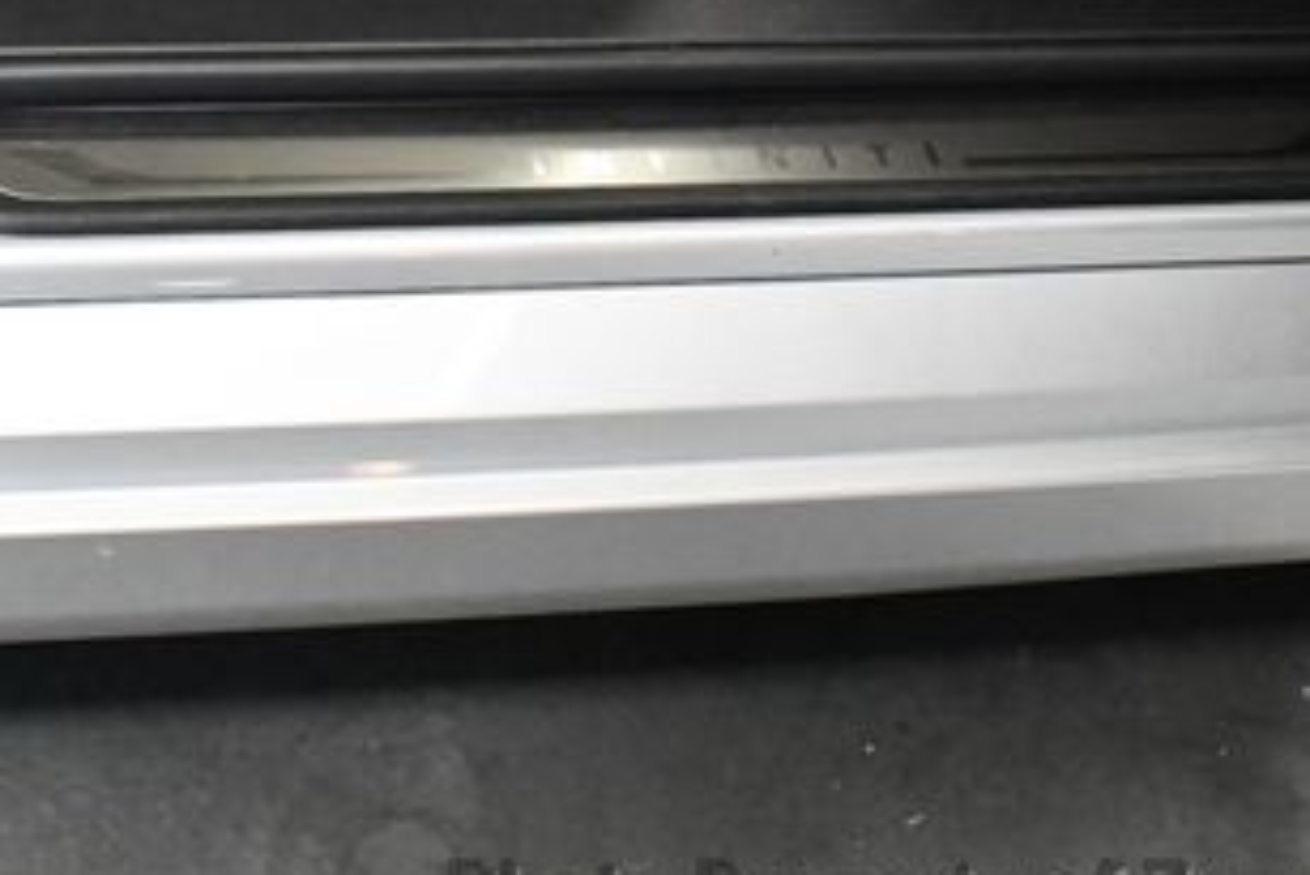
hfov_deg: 26.8
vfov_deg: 17.9
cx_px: 397
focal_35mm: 75
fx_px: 2730
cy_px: 64
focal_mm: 18
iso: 3200
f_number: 3.5
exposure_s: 1/125
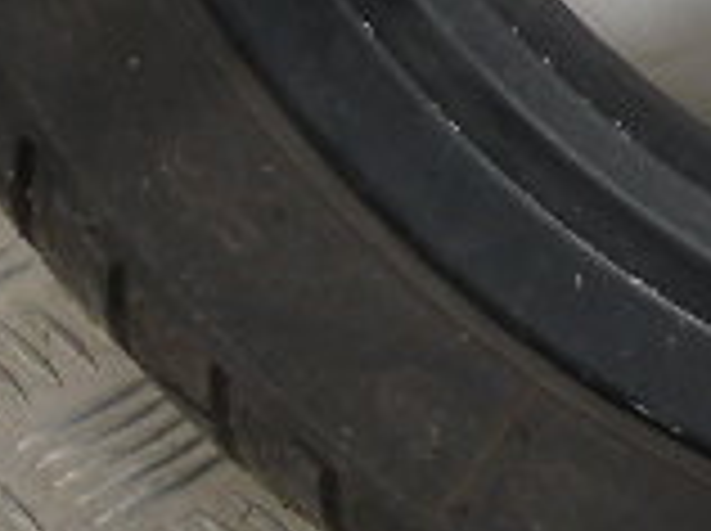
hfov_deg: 10.6
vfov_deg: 7.9
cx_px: 1296
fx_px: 3589
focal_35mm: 175
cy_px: -729
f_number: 2.8
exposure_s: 1/65
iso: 64
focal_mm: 4.7
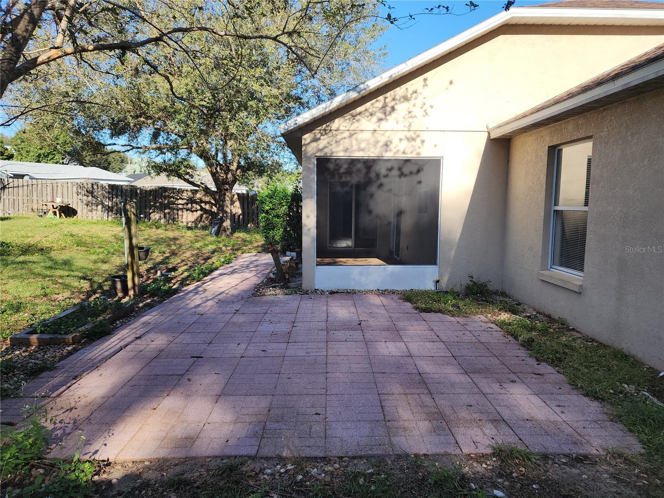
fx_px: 441
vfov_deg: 58.9
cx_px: 332
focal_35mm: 23
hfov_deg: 73.9
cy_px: 249
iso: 12
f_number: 1.8
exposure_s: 1/529
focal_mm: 6.4
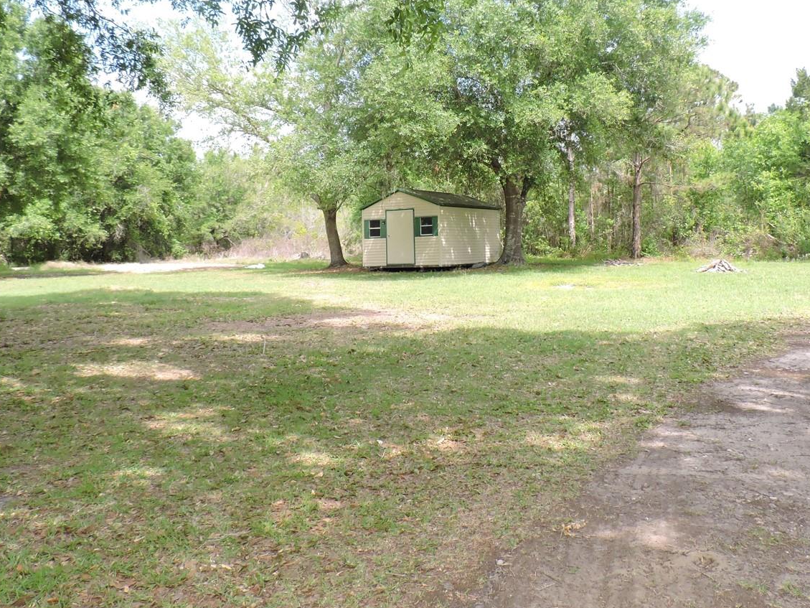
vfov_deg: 41.1
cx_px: 449
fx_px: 796
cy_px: 188
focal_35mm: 34
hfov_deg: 53.8
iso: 360
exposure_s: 1/1000
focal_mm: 4.3
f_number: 3
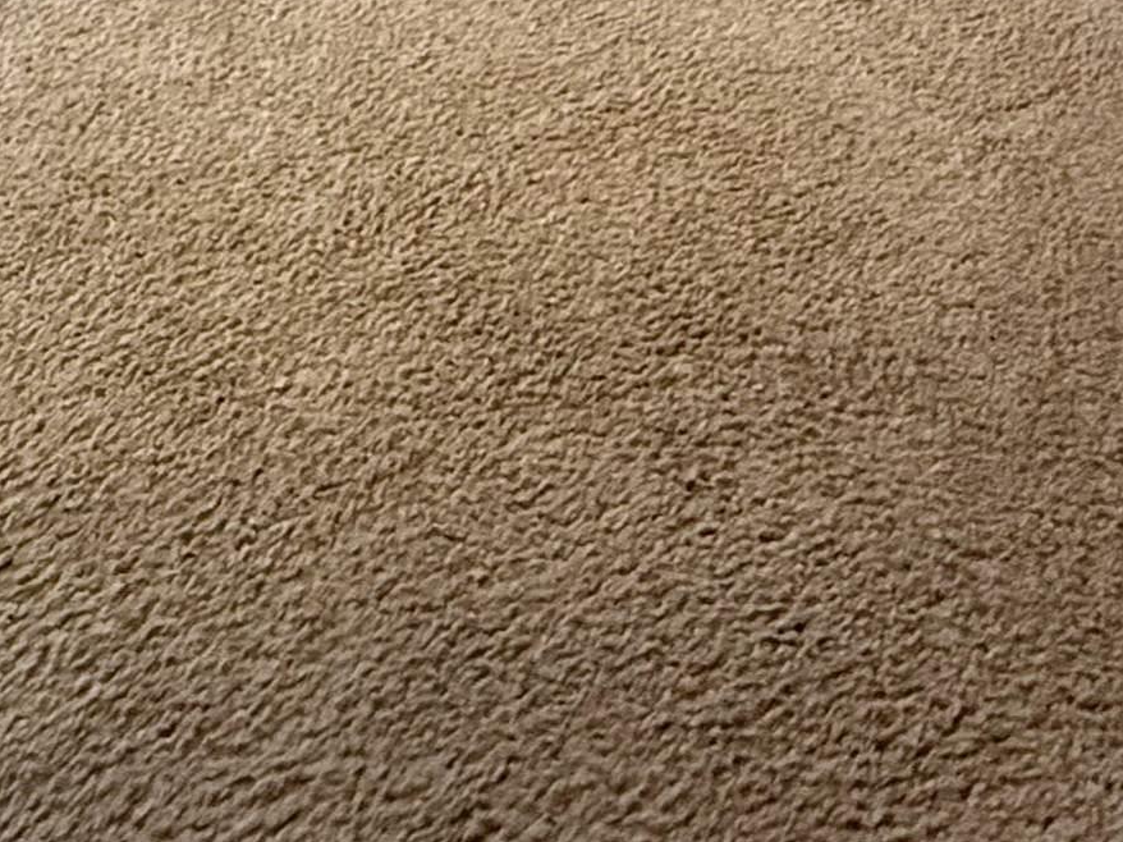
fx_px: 1589
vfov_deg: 22.1
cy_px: -548
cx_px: 489
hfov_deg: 38.9
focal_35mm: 49
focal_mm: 2.22
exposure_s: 1/60
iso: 1000
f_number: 2.2
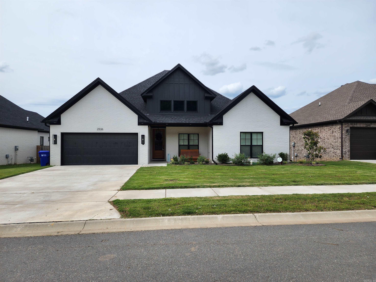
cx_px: 188
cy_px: 141
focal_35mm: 23
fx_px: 250
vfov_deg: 58.9
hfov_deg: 73.9
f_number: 1.8
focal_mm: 6.4
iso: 12
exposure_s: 1/1157
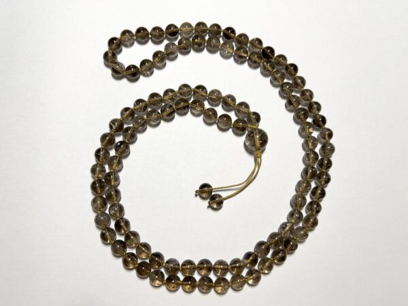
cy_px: 153
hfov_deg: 67.3
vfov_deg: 53.1
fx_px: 306
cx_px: 204
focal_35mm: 26
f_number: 1.5
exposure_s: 1/50
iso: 64
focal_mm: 5.7
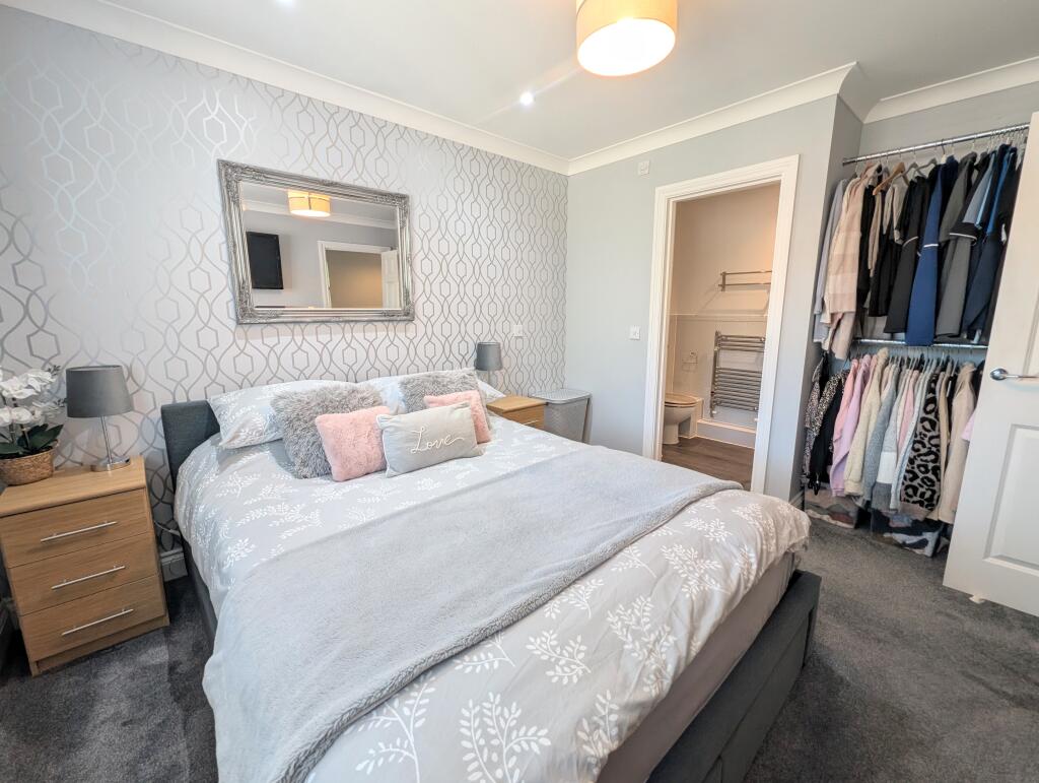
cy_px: 392
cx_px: 520
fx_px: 391
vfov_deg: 90.1
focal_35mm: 13
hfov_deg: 106.1
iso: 80
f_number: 2.2
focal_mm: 1.95
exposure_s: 1/25
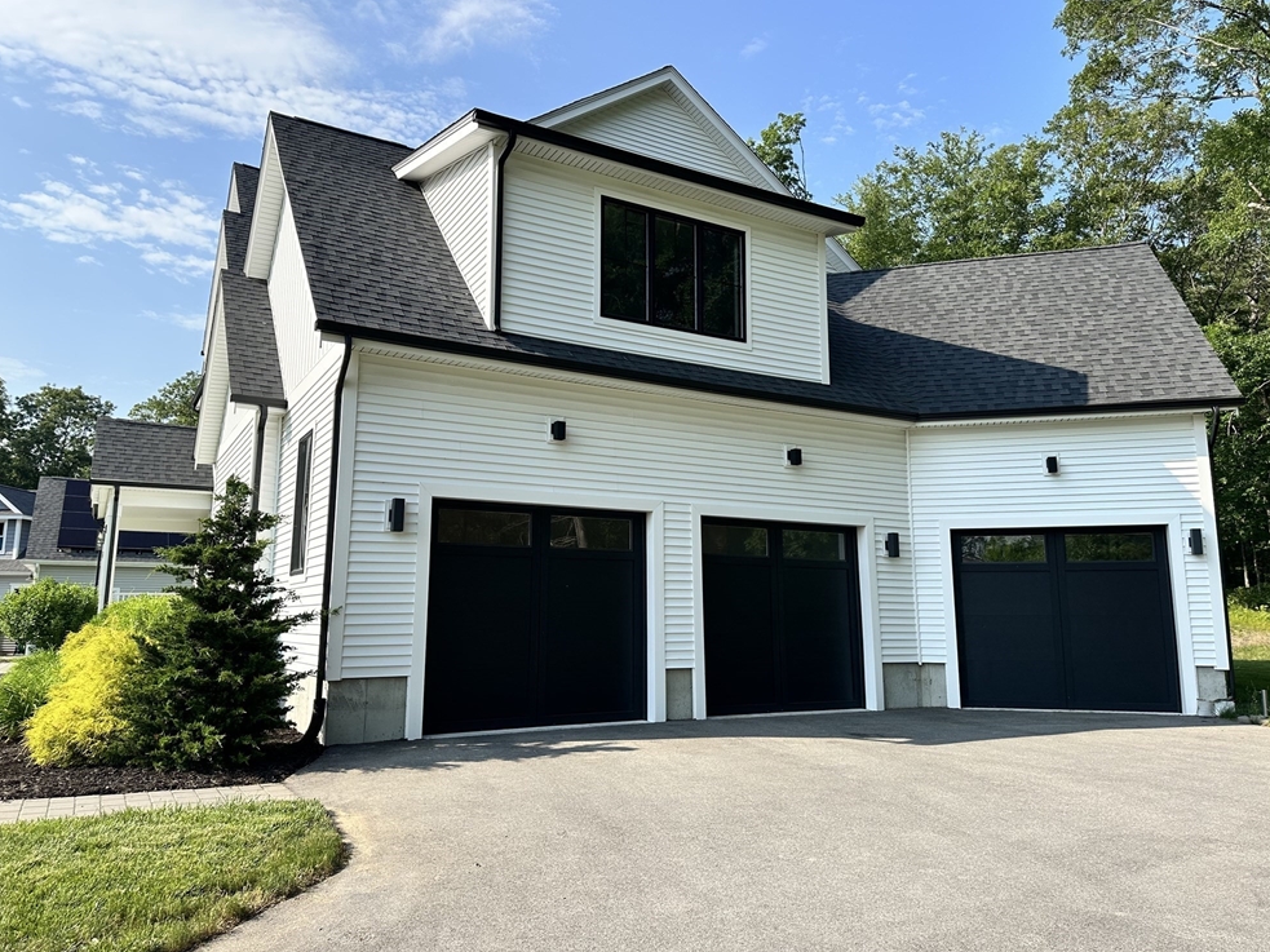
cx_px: 638
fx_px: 917
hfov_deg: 69.4
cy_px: 465
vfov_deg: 54.9
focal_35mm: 25
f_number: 1.78
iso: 80
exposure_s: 1/2660
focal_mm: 6.86
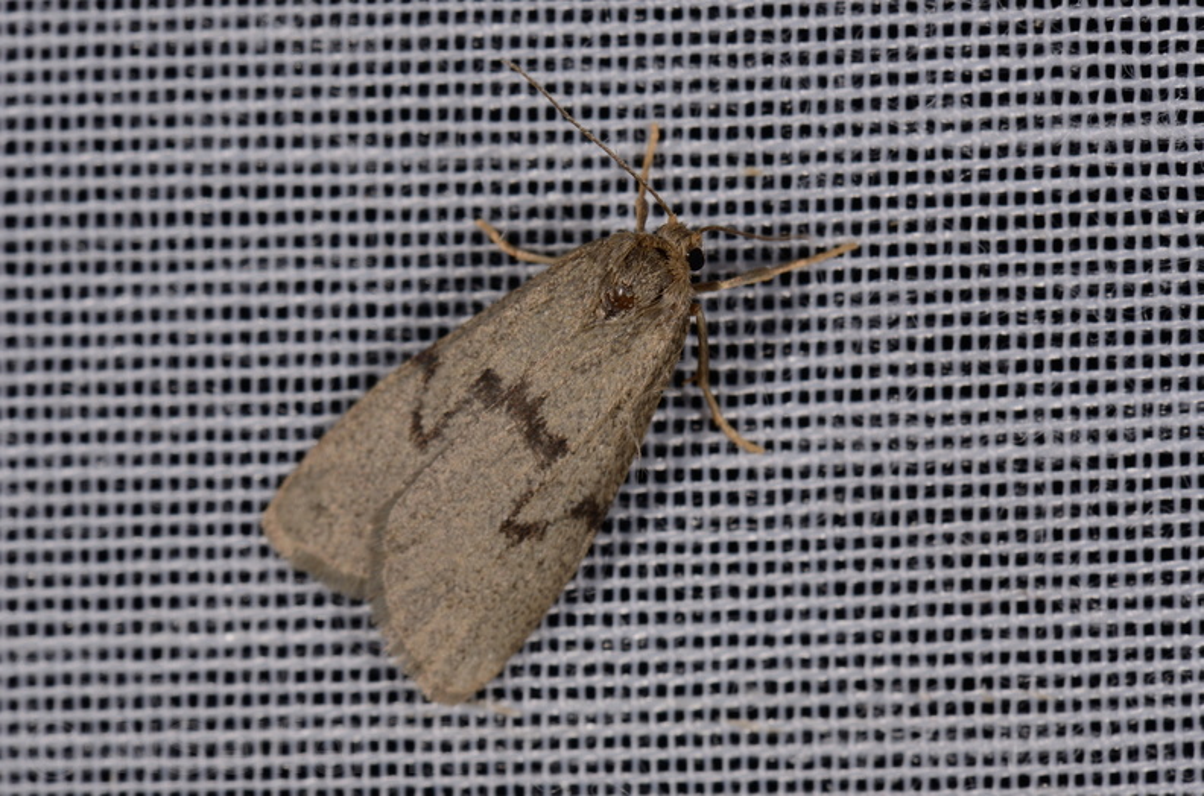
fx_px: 4254
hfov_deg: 16.1
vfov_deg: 10.7
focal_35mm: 128
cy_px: 398
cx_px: 602
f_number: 25
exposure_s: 1/60
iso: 100
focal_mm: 85
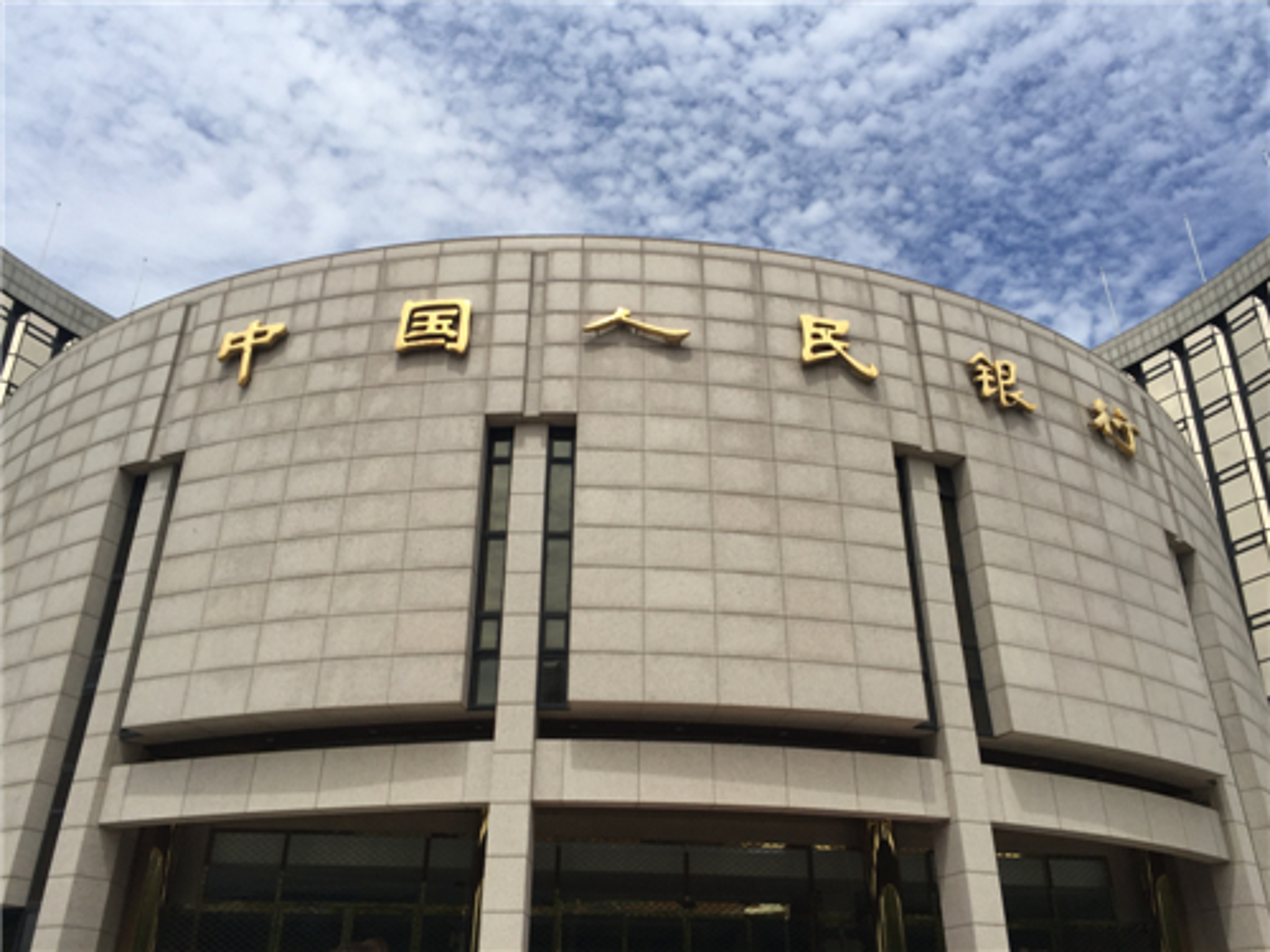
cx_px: 635
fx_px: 1064
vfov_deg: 48.2
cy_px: 476
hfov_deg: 61.7
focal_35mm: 29
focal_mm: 4.15
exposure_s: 1/3597
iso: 32
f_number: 2.2
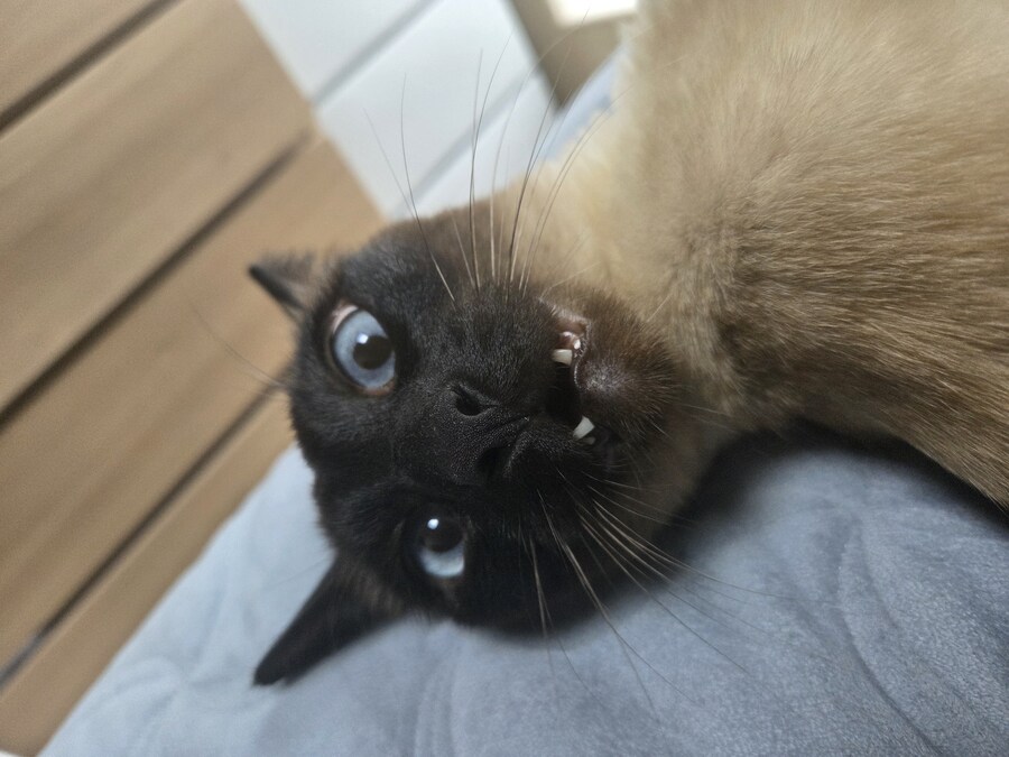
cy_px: 378
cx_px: 504
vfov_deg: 58.9
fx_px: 670
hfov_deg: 73.9
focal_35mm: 23
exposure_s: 1/120
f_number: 1.8
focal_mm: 5.4
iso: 320
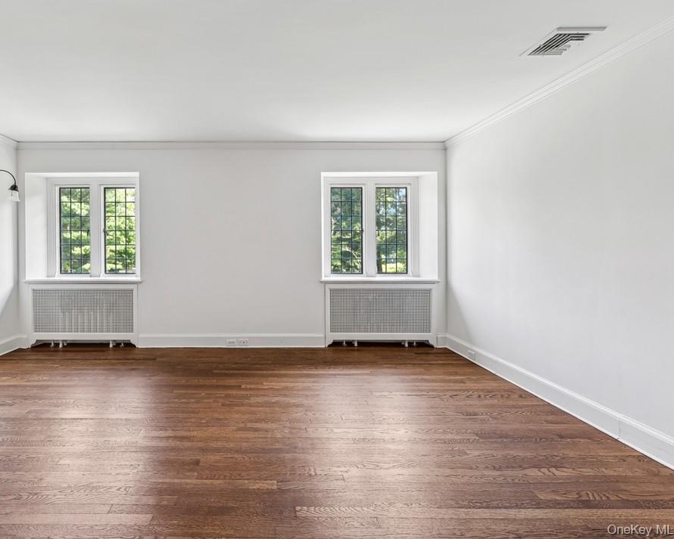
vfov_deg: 80.3
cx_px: 278
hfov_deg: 92.2
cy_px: 267
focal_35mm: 16
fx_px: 319
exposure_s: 1/4
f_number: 11
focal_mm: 14
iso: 200
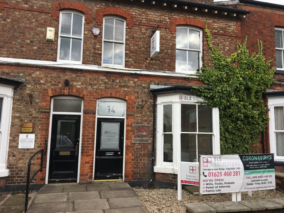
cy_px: 106
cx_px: 142
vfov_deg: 48.2
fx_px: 238
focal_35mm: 29
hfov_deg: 61.7
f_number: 2.2
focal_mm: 4.15
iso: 25
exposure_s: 1/523
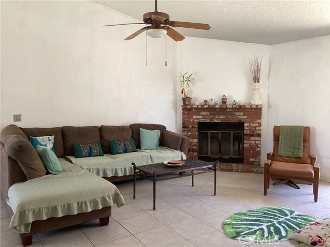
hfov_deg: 58.4
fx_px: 296
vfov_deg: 45.4
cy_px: 124
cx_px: 165
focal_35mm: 31
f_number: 2.4
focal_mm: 3.3
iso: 200
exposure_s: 1/60
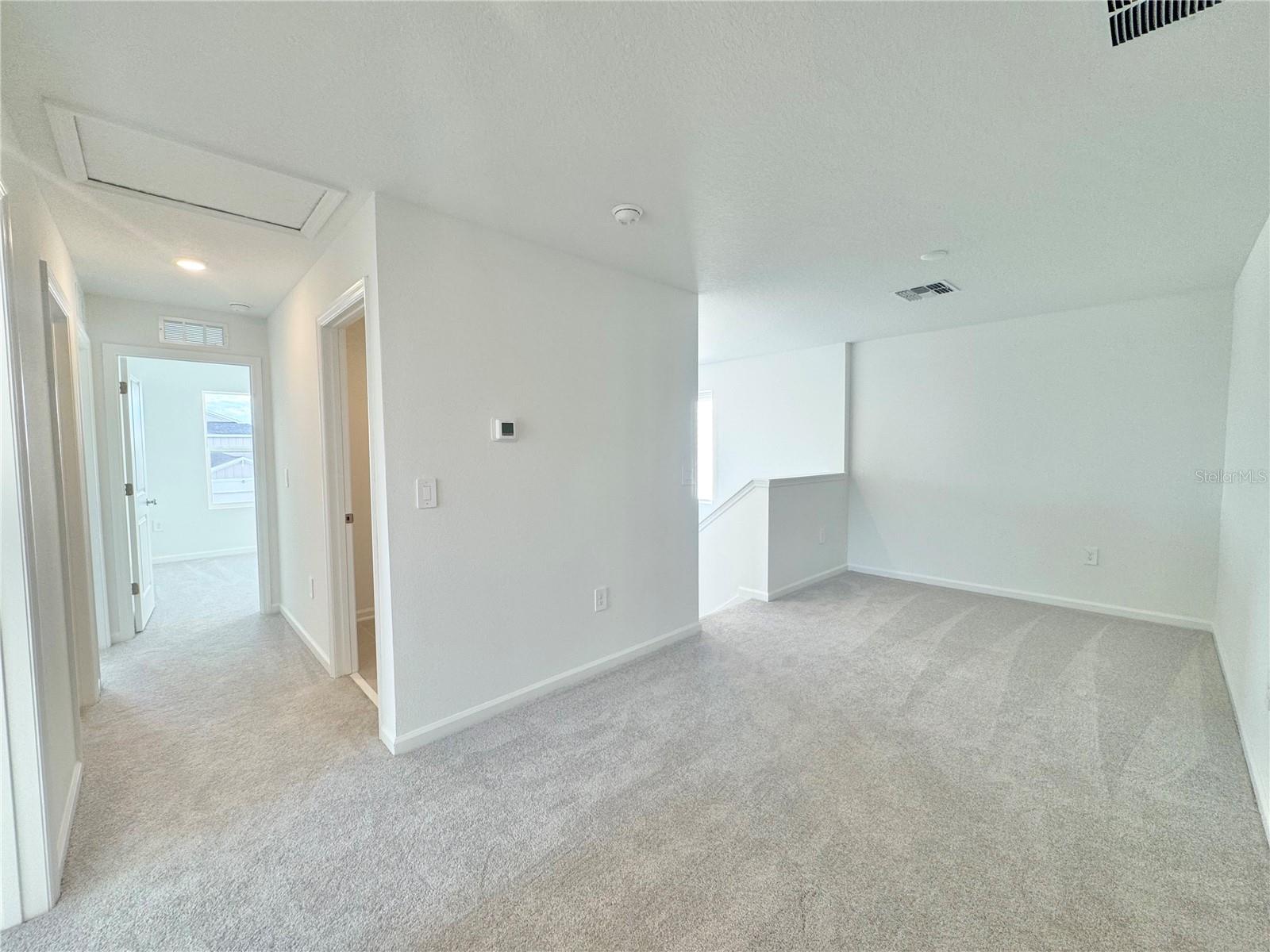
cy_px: 476
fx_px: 514
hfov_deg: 102.1
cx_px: 635
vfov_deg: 85.7
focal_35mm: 14
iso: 100
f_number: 2.2
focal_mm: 2.22
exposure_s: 1/120
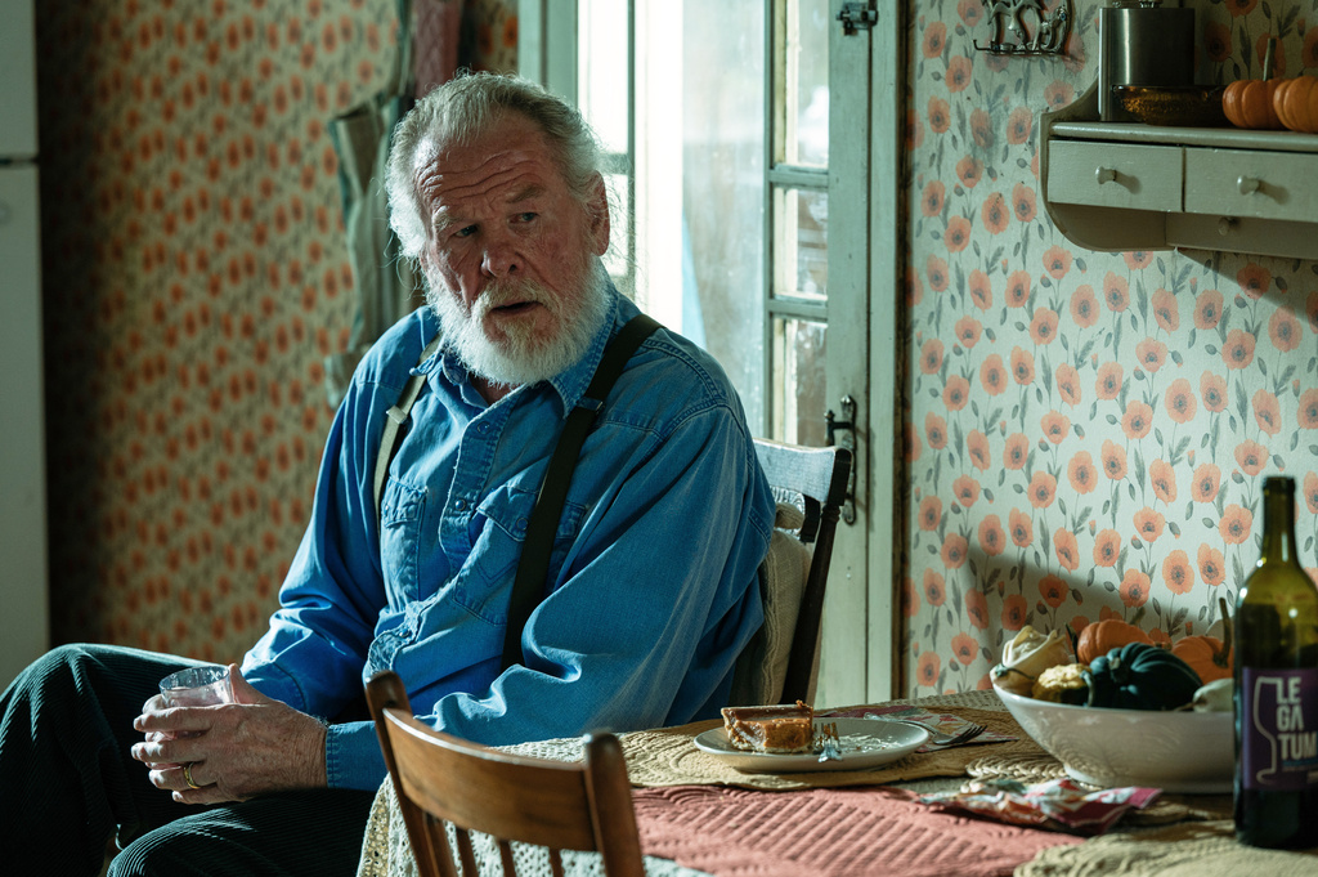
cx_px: 659
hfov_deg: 17.1
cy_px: 438
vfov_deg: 11.4
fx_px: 4390
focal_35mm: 120
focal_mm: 120
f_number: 4
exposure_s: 1/160
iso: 640
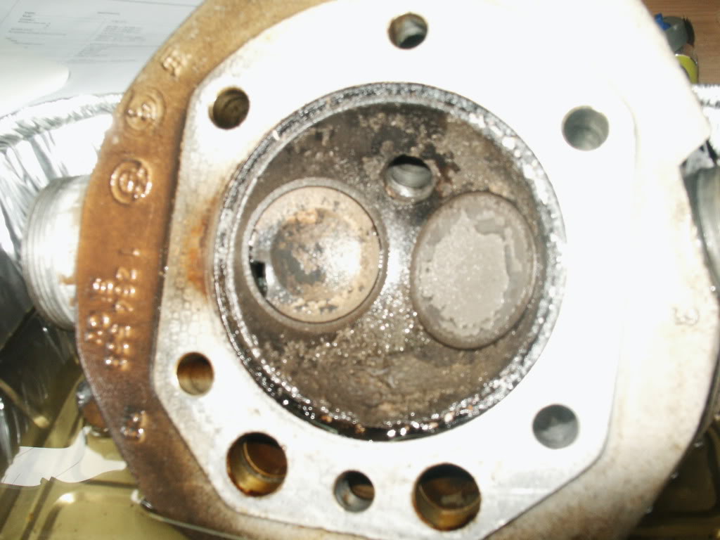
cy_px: 270
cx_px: 360
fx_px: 728
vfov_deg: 40.7
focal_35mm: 35
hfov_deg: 52.6
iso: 200
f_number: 6.7
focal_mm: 7.2
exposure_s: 1/45
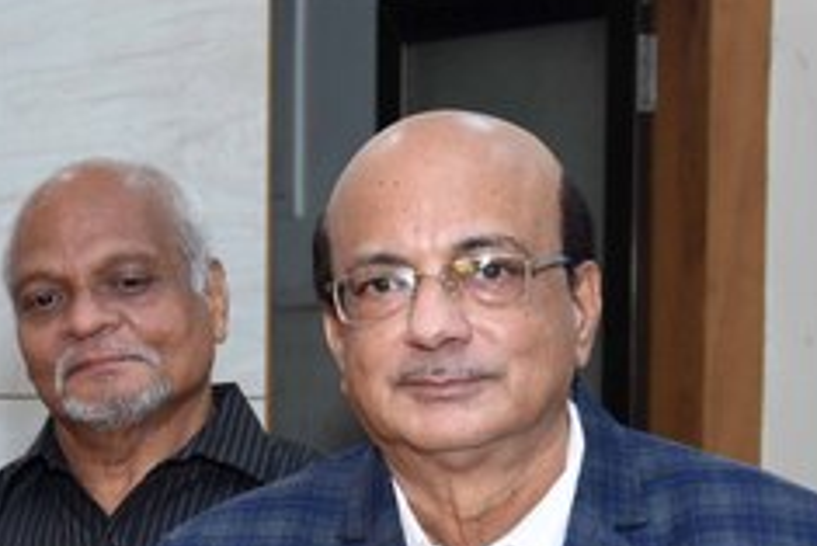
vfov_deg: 6.9
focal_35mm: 195
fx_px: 4428
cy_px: 862
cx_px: 209
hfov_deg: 10.5
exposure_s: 1/80
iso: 400
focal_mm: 34
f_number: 6.3
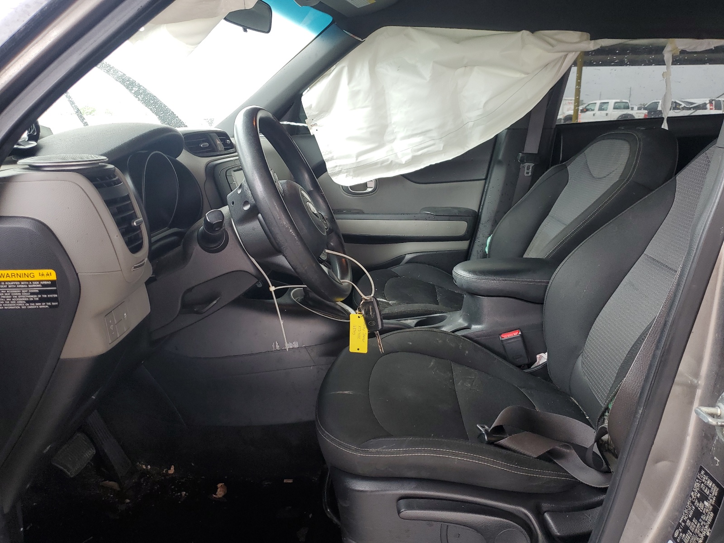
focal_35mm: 26
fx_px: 544
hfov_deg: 67.3
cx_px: 362
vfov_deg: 53.1
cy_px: 272
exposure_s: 1/60.2
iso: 53
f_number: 1.5
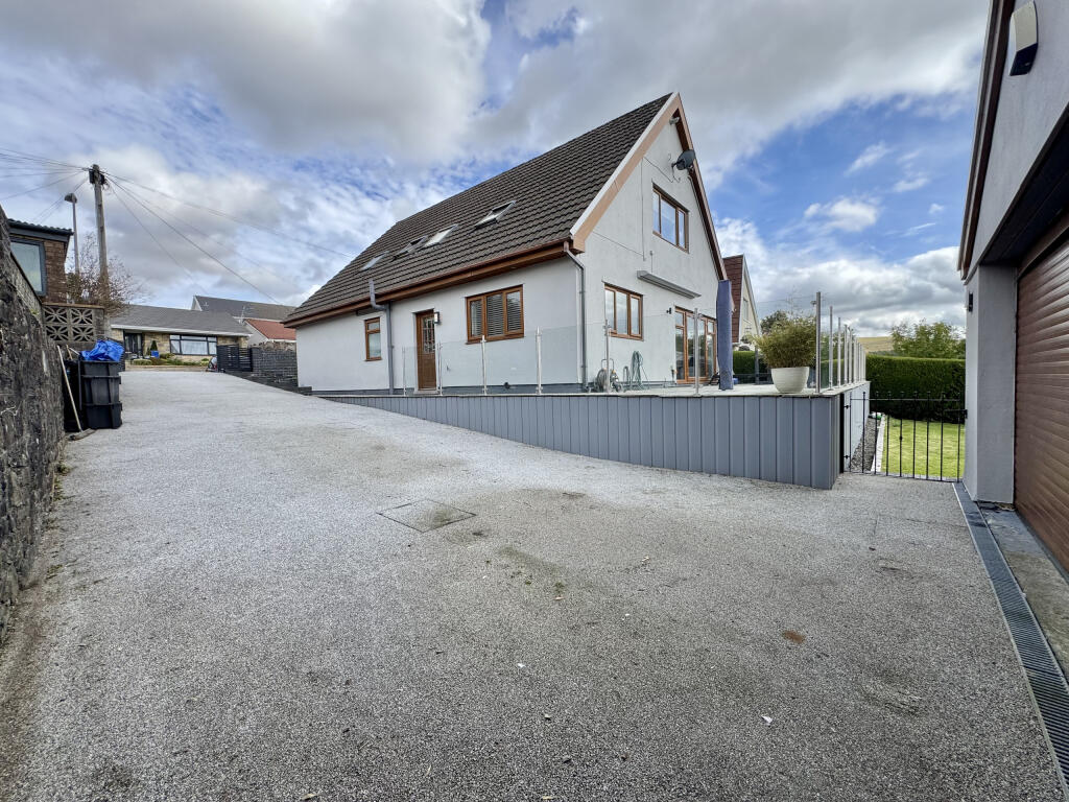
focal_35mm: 14
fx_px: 432
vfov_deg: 85.7
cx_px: 534
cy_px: 401
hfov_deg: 102.1
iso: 40
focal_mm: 2.22
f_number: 2.2
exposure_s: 1/681
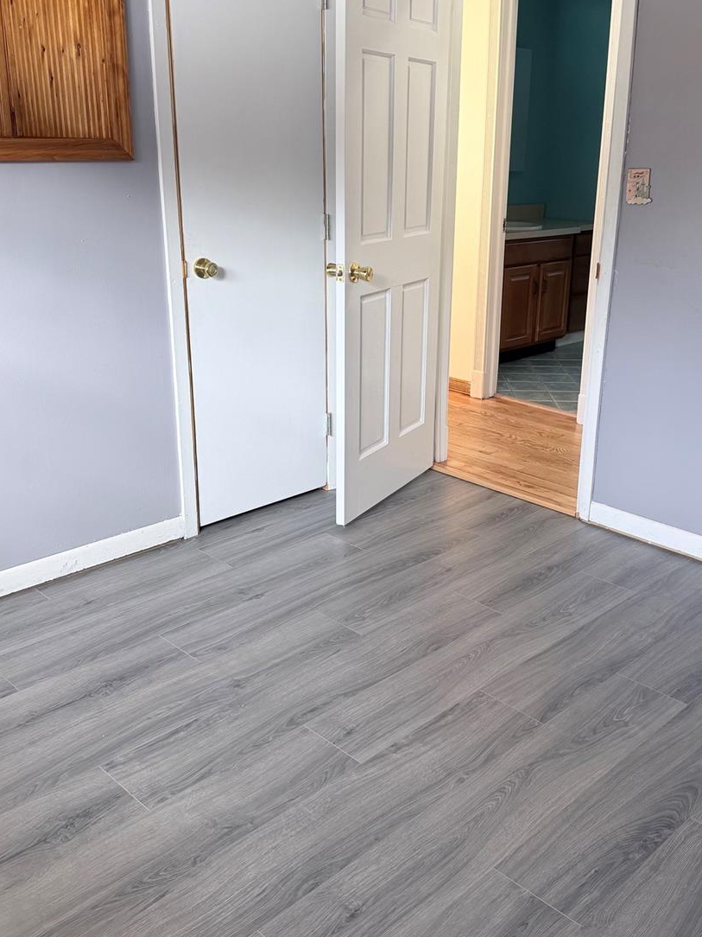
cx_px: 398
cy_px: 438
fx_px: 919
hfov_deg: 41.7
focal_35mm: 34
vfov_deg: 53.9
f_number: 1.78
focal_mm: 6.76
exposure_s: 1/120
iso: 200
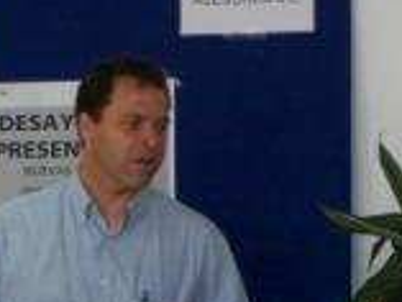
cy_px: 113
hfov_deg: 6.6
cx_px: 141
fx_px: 3510
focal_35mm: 302
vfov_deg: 4.9
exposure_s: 1/50
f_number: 3.2
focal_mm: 17.5
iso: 250
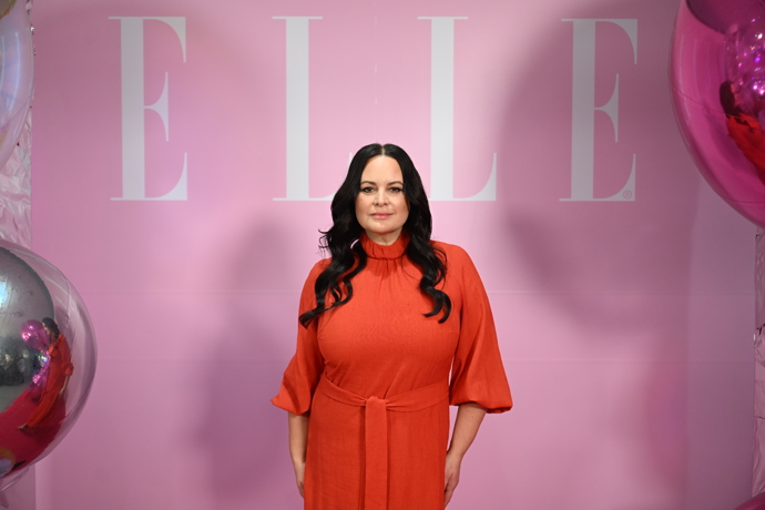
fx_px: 786
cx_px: 382
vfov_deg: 35.9
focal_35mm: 37
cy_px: 255
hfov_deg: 51.9
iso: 1250
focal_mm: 37
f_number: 2.8
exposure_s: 1/400
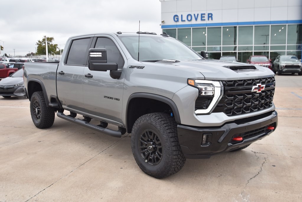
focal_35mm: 36
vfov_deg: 36.9
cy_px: 101
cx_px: 151
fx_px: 302
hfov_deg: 53.1
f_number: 4.5
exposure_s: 1/100
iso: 160
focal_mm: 24
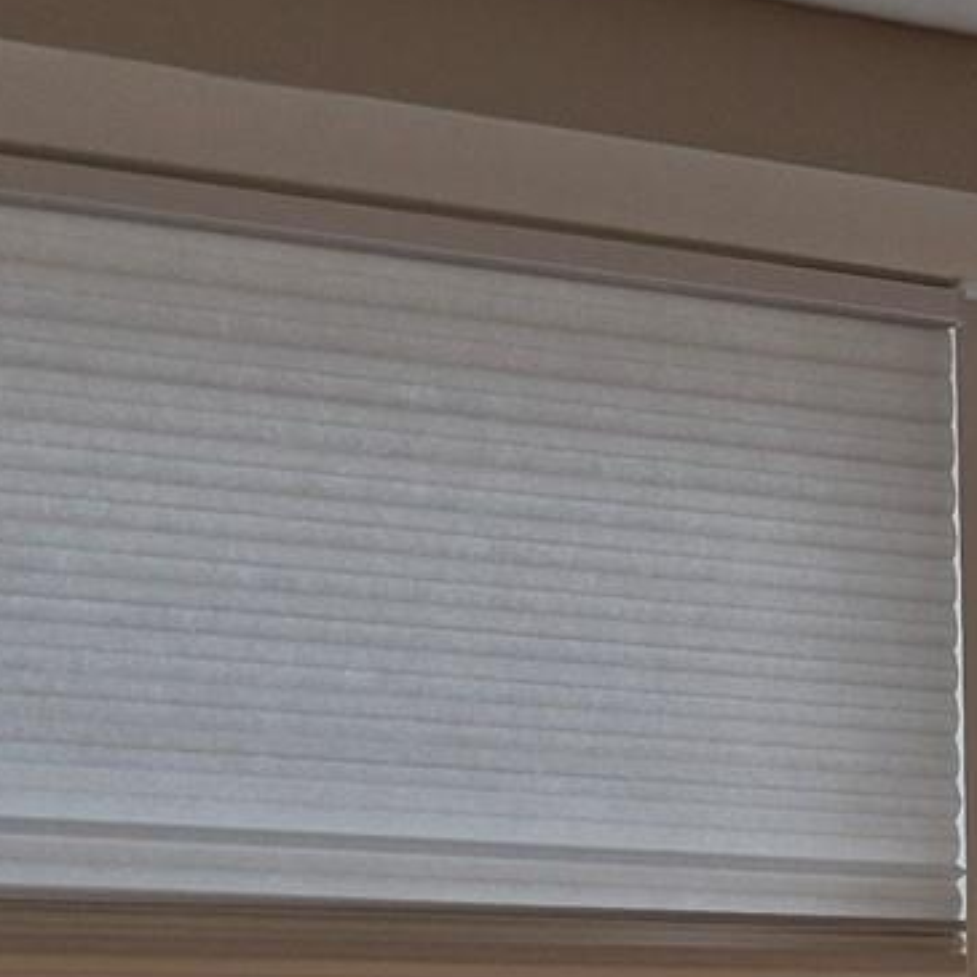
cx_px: 1395
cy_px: 1285
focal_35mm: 114
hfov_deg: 14.4
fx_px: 3640
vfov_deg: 14.6
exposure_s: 1/120
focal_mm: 5.4
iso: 64
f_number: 1.8
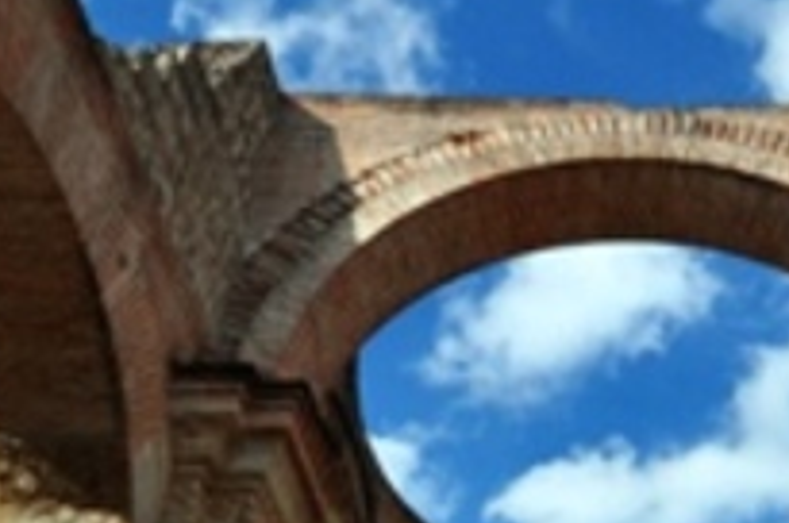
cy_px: 708
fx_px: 1128
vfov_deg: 22.8
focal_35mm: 52
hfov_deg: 37.3
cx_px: 624
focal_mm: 11
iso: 200
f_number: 10
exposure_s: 1/250
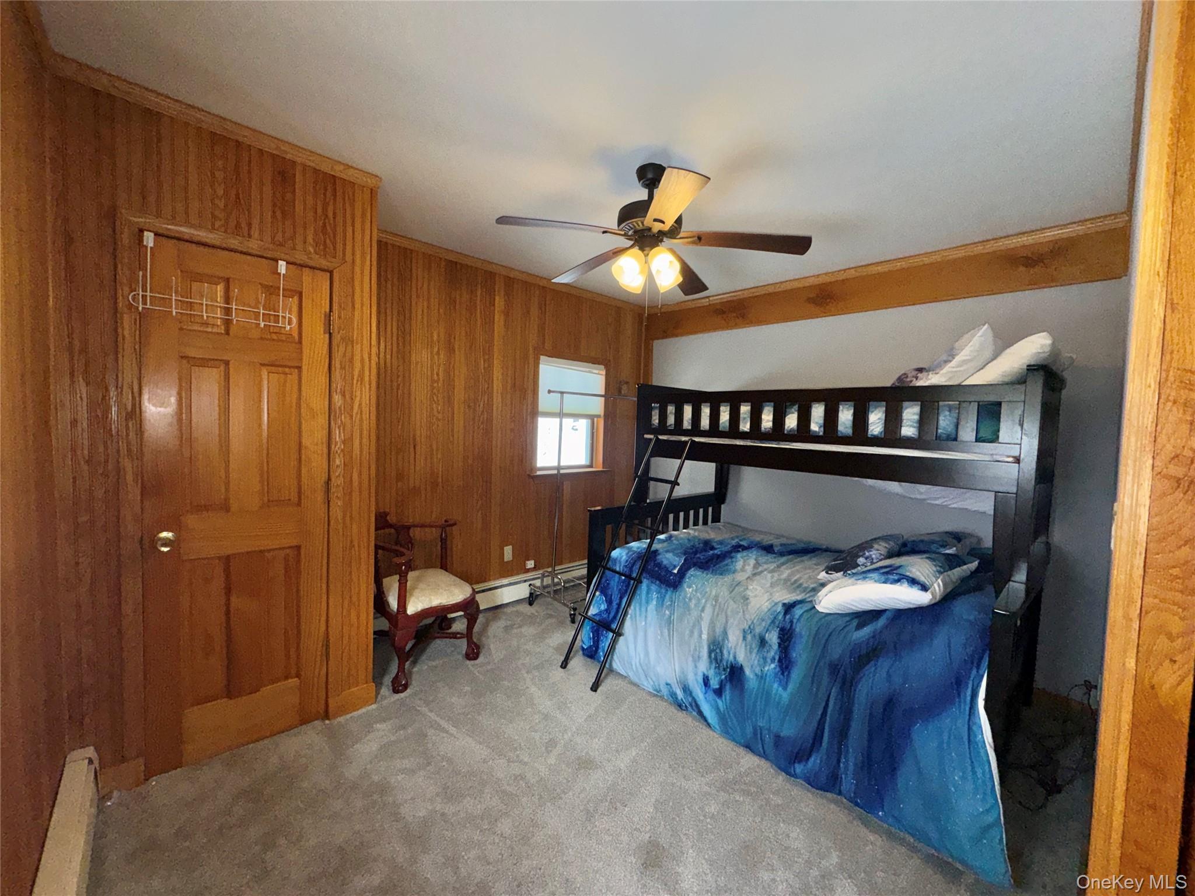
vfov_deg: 85.7
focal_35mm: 14
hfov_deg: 102.1
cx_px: 598
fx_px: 483
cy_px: 448
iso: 80
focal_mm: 2.22
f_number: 2.2
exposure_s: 1/122
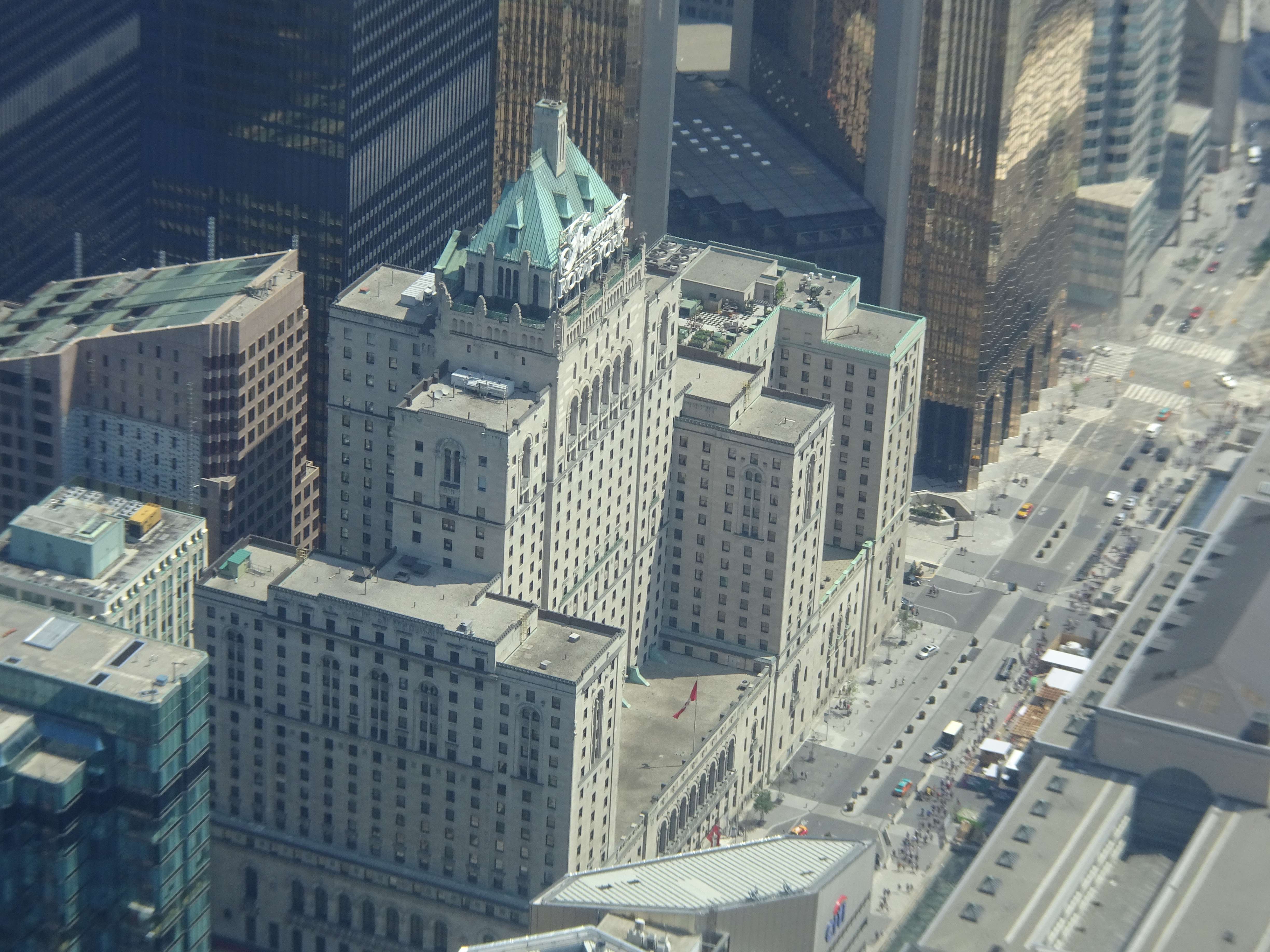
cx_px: 635
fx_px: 3669
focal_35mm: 100
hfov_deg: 19.6
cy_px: 476
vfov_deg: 14.8
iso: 100
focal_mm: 17.01
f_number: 5
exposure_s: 1/100
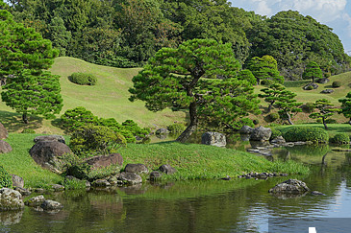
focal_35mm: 81
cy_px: 130
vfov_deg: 16.8
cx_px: 98
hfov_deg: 24.8
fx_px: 789
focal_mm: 37
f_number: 8
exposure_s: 1/200
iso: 100
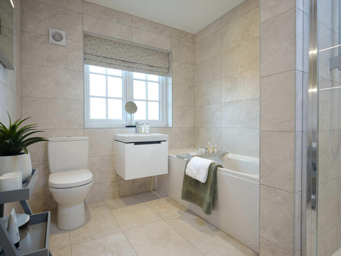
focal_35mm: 18
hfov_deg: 87.8
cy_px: 128
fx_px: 177
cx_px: 170
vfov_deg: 71.6
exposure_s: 1/2
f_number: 9
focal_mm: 23
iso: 100
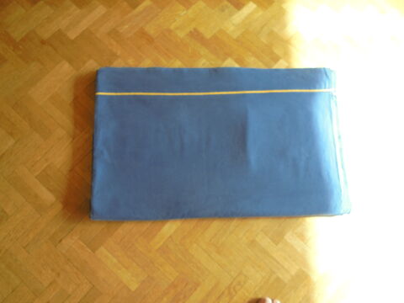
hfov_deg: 67.3
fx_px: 303
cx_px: 202
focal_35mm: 26
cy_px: 152
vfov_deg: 53.1
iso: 100
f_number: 3.5
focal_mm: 4.6
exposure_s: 1/40
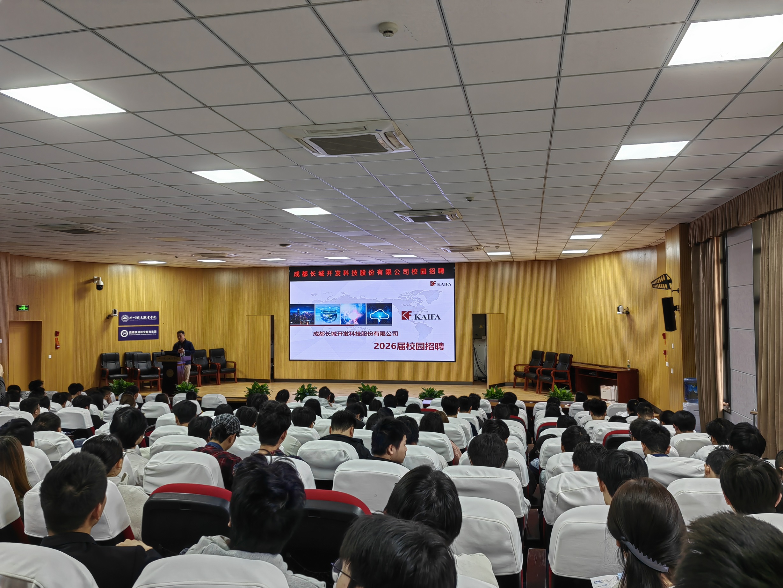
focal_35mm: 27
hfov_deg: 65.3
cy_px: 294
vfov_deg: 51.4
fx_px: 611
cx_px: 392
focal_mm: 5.54
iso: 100
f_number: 1.8
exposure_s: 1/100
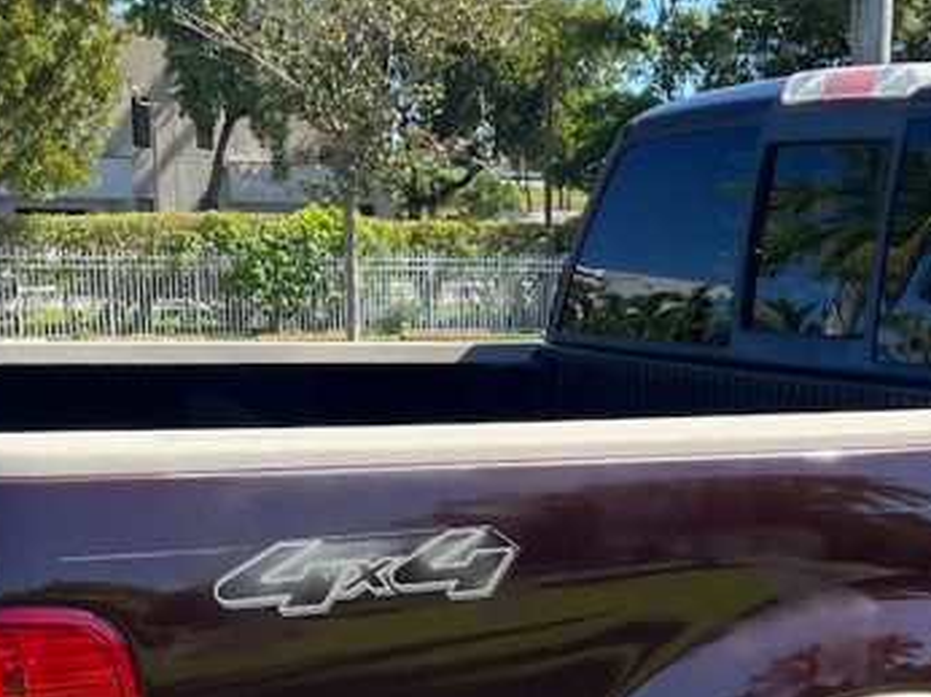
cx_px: 821
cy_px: 643
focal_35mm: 77
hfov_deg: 24.7
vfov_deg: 18.8
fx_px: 2069
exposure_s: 1/1029
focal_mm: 5.7
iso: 50
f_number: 1.5
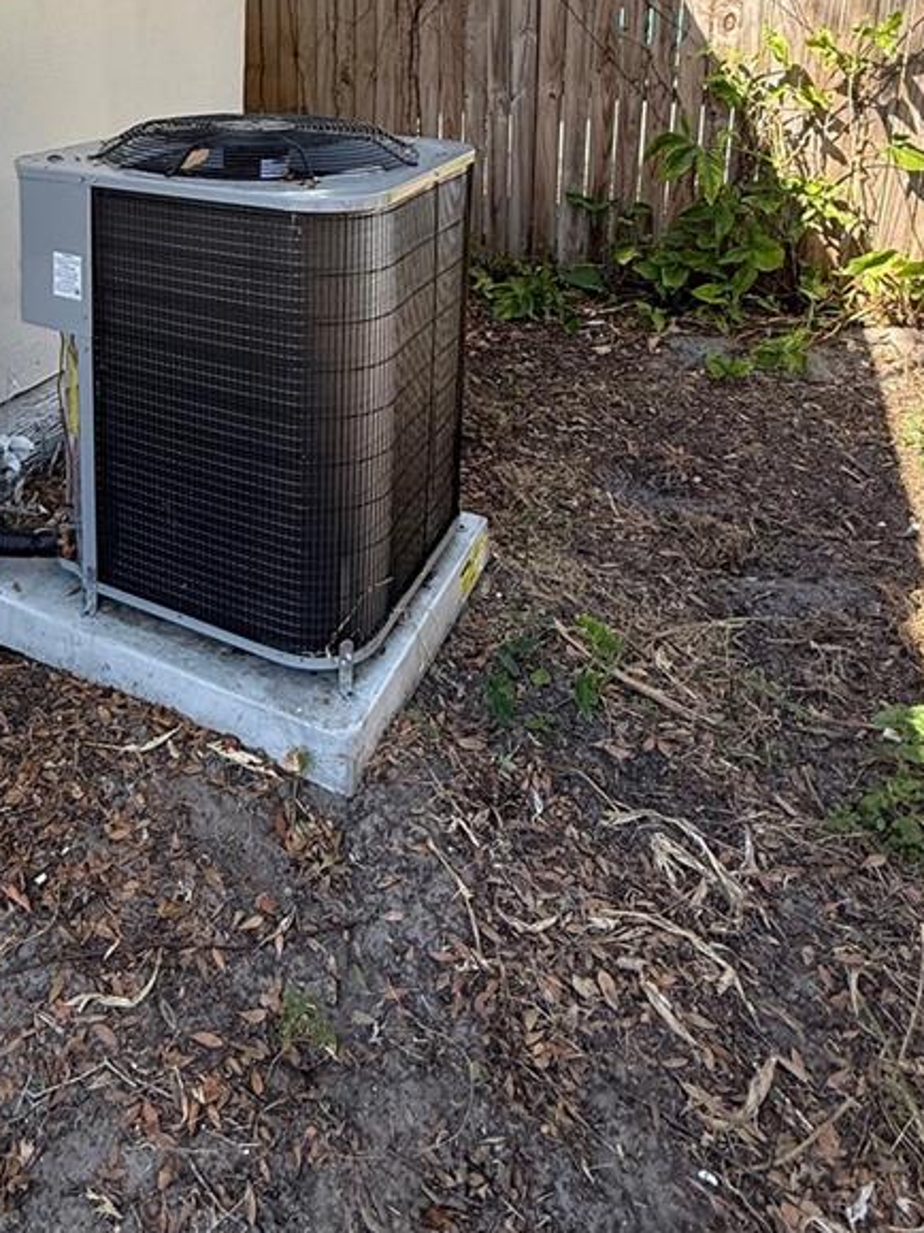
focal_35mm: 29
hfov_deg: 45.1
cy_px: 166
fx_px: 1033
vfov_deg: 55.1
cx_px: 151
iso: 50
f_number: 2.2
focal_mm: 2.22
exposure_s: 1/293
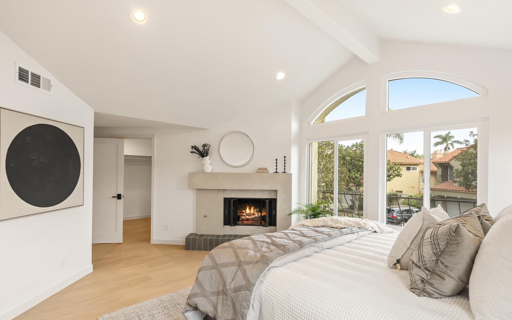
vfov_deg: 67.9
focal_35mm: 17
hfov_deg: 94.3
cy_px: 172
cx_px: 248
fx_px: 237
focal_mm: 16
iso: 500
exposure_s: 1/20
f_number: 8
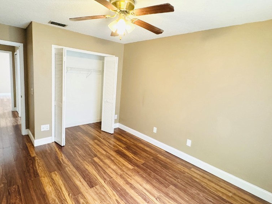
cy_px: 98
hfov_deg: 84.5
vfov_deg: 68.6
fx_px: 149
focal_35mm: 19
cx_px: 124
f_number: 2.2
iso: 320
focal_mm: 2.22
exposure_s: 1/60
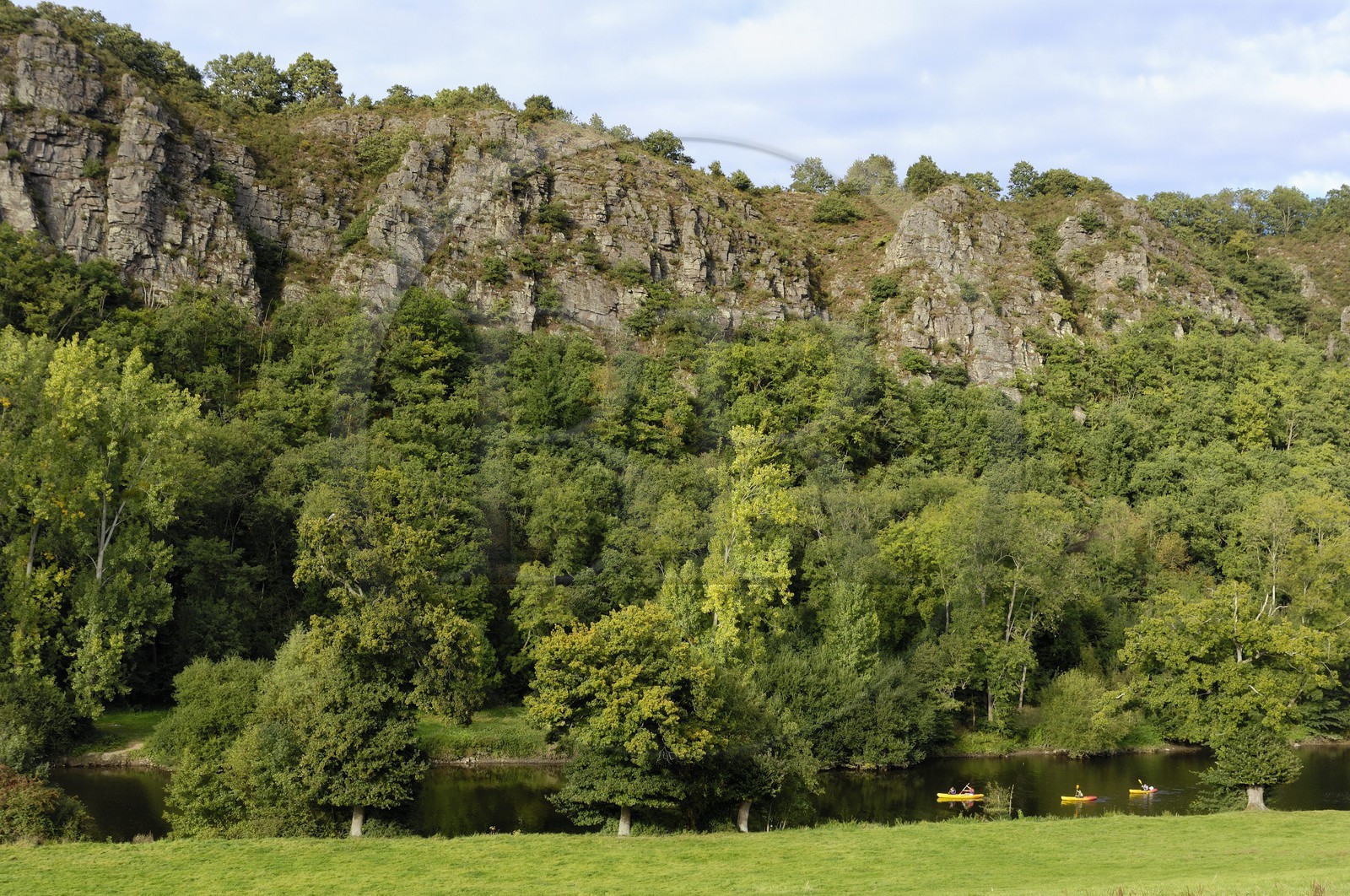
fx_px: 1741
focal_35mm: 46
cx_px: 675
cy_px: 448
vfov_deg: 28.9
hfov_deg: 42.4
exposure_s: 1/160
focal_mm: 31
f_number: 5.6
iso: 100
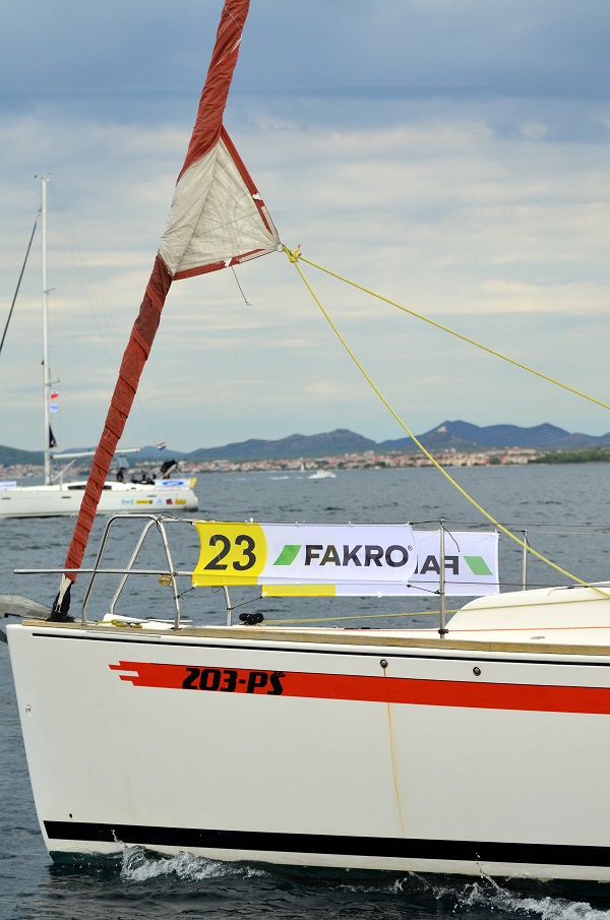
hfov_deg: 13.0
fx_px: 2679
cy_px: 460
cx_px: 305
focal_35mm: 105
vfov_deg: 19.5
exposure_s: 1/4000
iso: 640
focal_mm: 70
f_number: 4.5
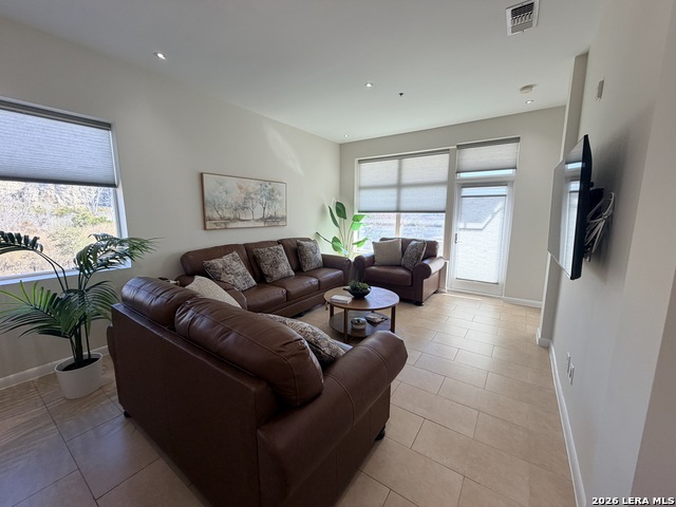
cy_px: 254
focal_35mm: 14
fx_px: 273
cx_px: 338
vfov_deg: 85.7
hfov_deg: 102.1
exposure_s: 1/120
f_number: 2.2
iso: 64
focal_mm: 2.22
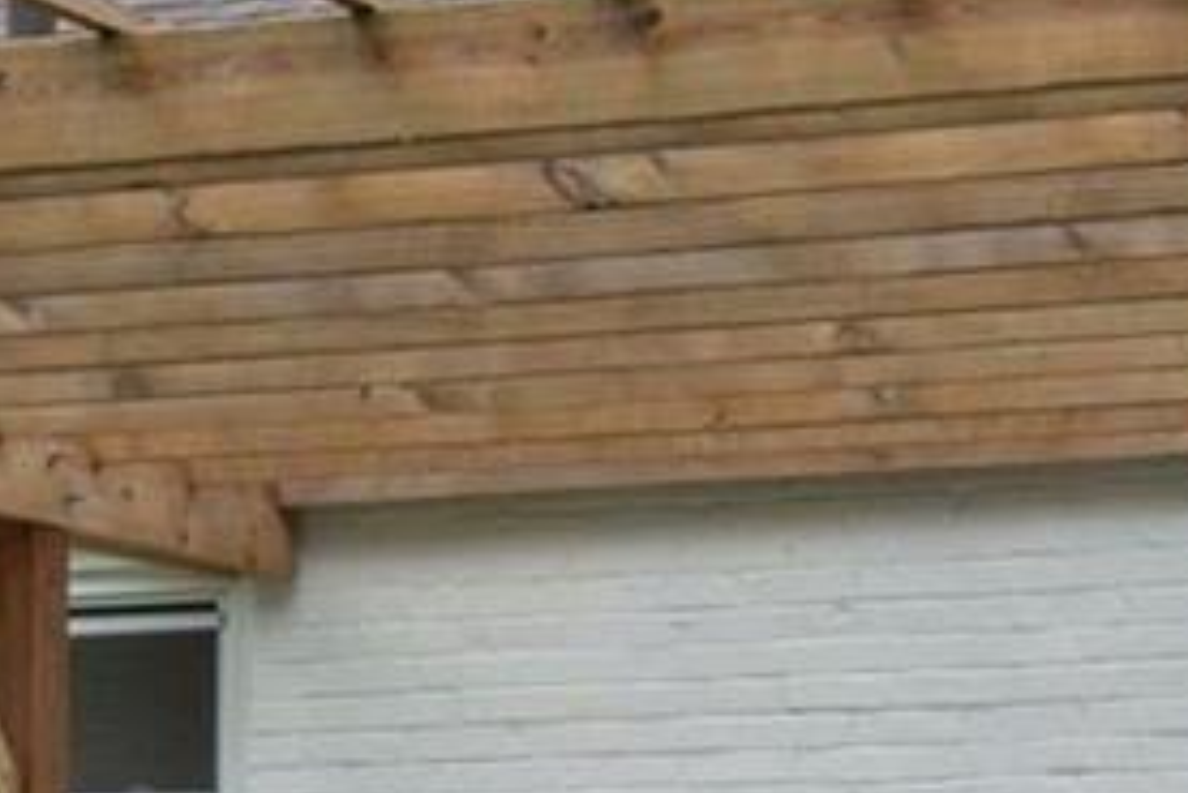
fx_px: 6867
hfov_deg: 9.9
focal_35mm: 208
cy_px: 1072
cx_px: 292
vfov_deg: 6.5
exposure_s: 1/500
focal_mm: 24
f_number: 8
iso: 280
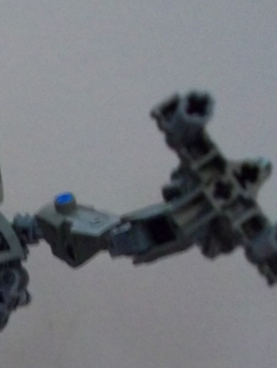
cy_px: 397
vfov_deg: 21.4
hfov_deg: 16.3
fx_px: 927
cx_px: -60
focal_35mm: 87
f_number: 2.9
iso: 320
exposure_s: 1/8
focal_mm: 5.7
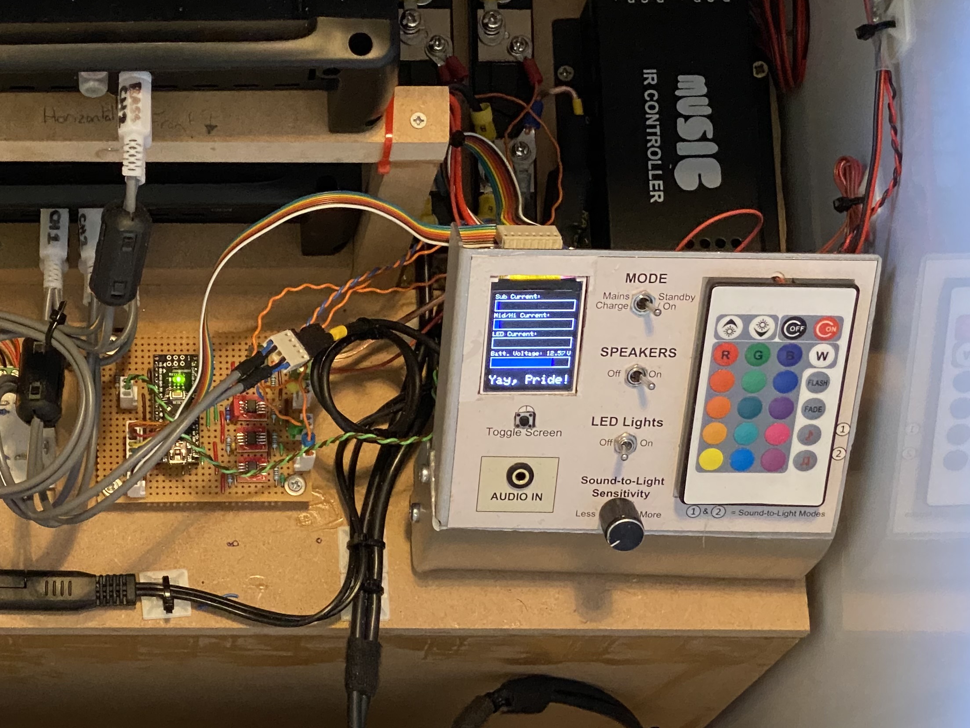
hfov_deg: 20.3
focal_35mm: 95
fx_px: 2662
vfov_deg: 15.5
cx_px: 113
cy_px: 570
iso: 500
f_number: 2
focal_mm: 6
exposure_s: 1/50
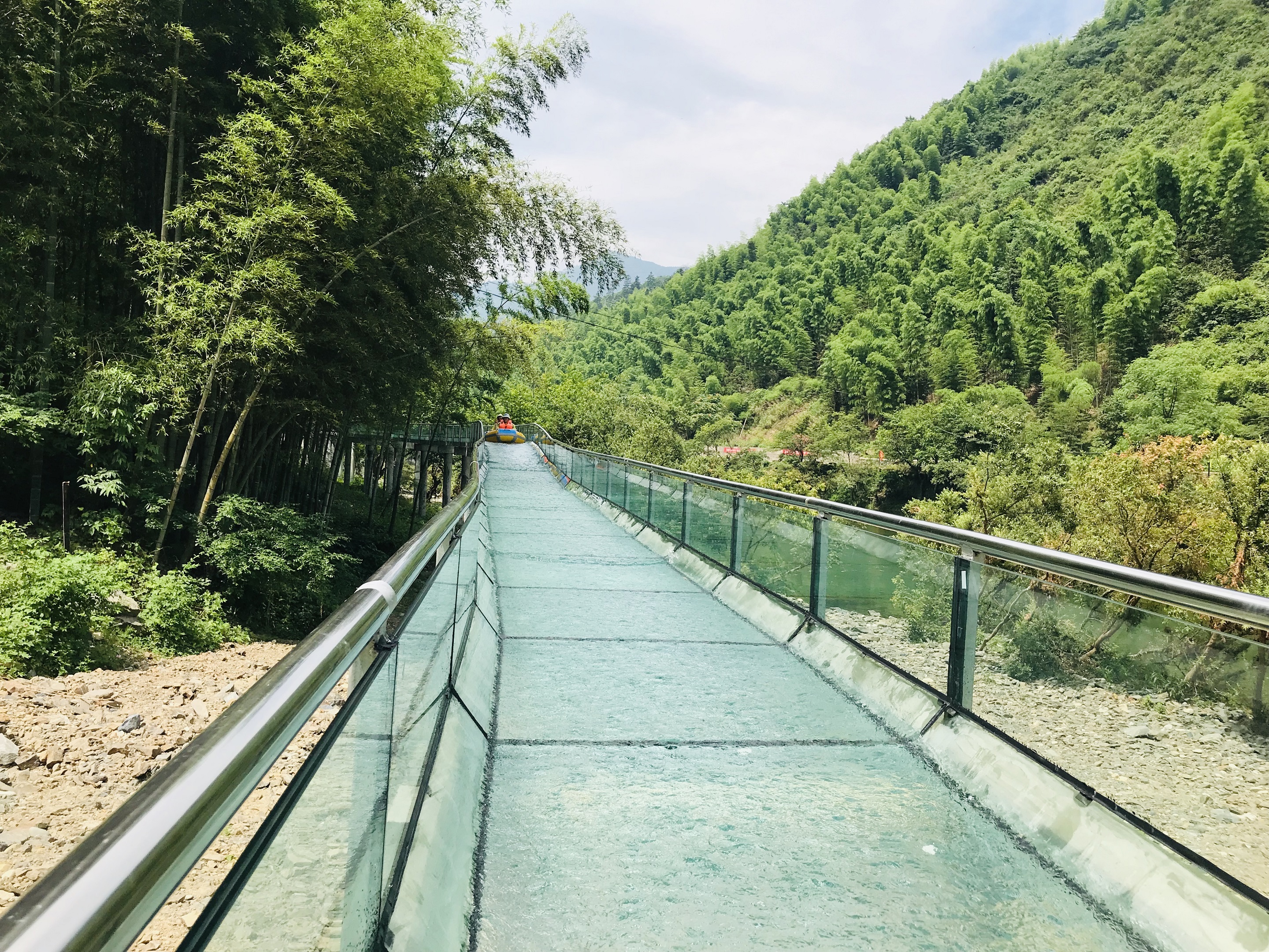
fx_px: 1026
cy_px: 476
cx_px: 634
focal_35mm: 28
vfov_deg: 49.7
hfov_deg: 63.4
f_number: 1.8
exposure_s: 1/2083
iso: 20
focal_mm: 3.99
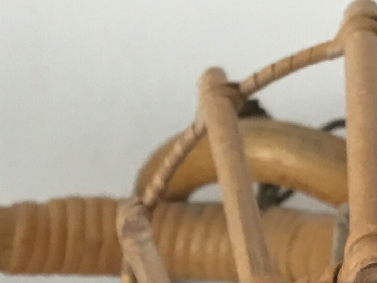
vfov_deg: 10.7
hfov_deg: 14.2
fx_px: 1503
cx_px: 60
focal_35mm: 138
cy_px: 280
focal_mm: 3.3
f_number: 2.4
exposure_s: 1/33
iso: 50
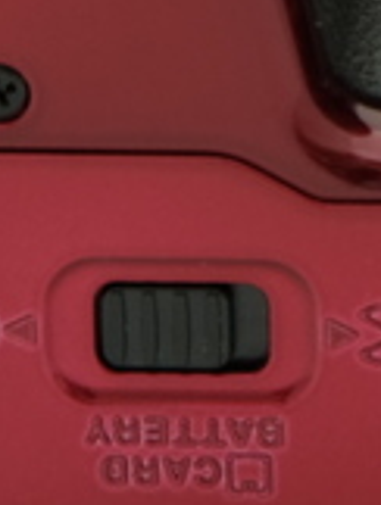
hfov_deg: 2.7
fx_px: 7904
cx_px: 1006
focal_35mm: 540
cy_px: -284
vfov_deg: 3.6
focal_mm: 50.5
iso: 200
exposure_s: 1/125
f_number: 8
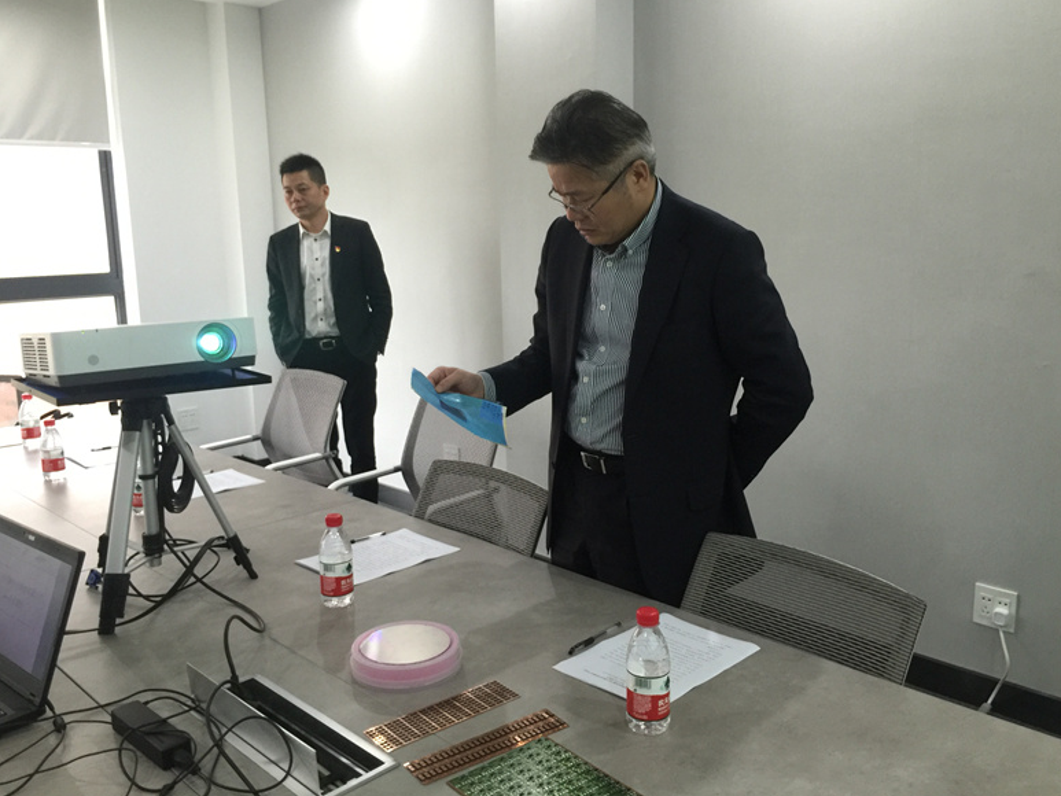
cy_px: 393
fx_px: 920
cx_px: 537
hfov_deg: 60.0
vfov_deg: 46.8
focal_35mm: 30
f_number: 2.2
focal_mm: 4.15
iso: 100
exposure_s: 1/10
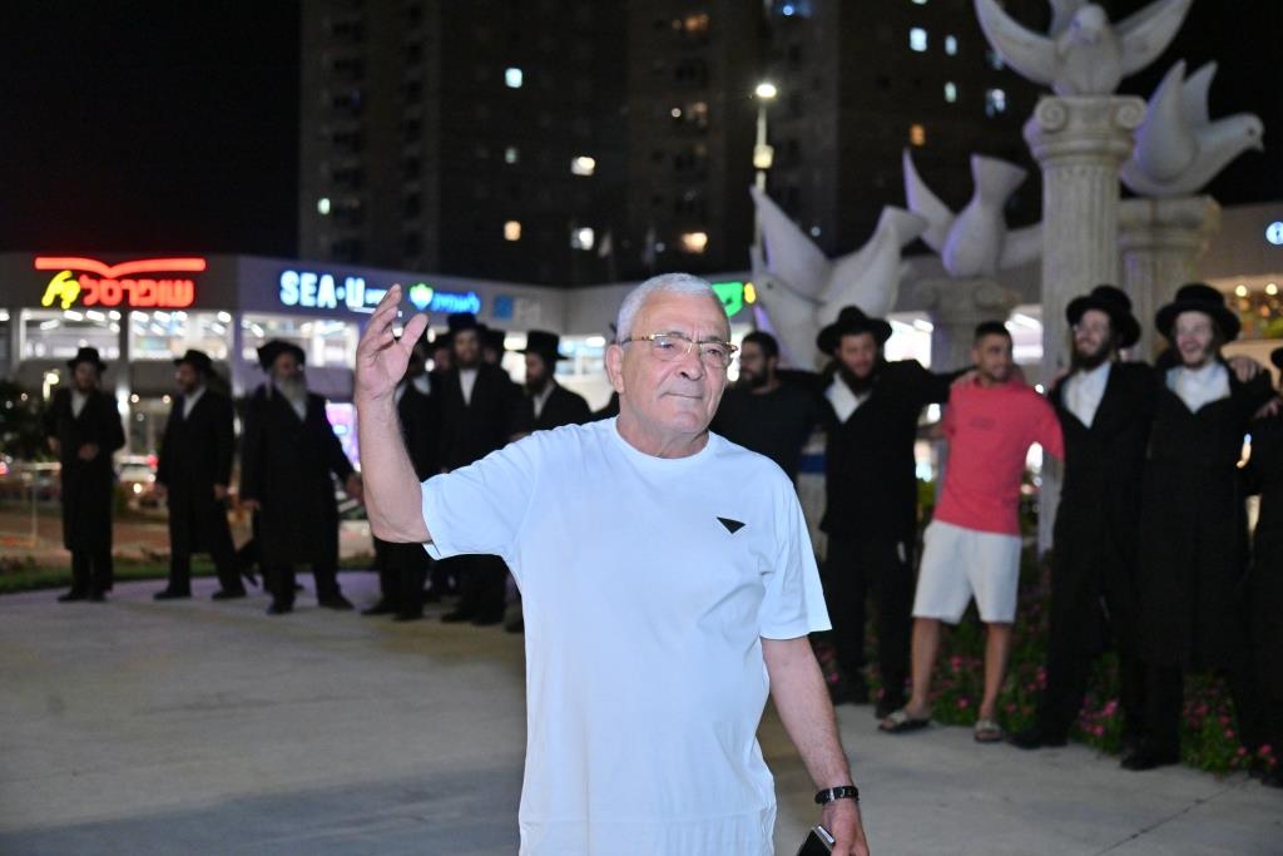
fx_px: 1782
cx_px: 642
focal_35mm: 50
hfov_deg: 39.6
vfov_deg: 27.0
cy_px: 428
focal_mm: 50
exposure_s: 1/125
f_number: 4
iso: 2500
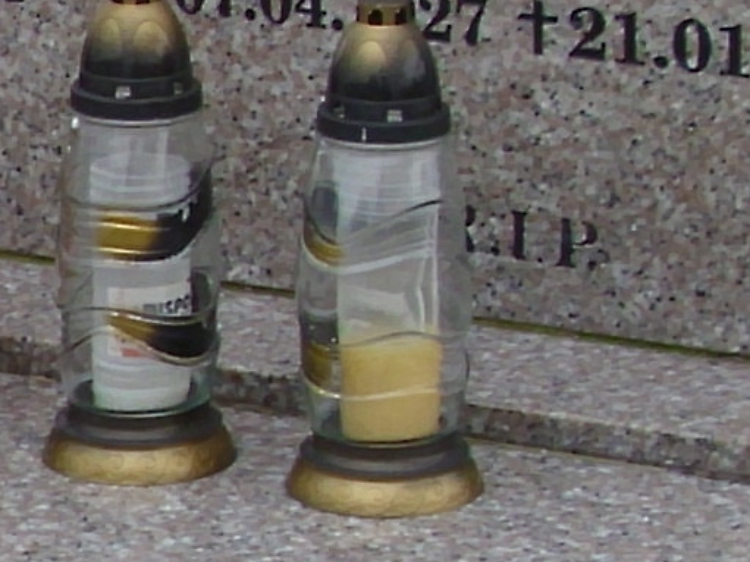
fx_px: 5415
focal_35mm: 250
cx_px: -235
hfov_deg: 7.8
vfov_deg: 5.9
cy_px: 806
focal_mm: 6.2
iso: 50
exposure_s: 1/331
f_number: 3
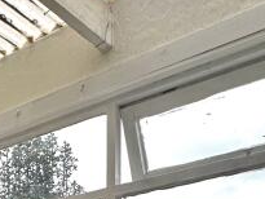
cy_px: 340
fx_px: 536
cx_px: -35
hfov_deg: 25.5
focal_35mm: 70
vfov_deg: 17.7
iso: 40
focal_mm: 2.22
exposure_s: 1/291
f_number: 2.2
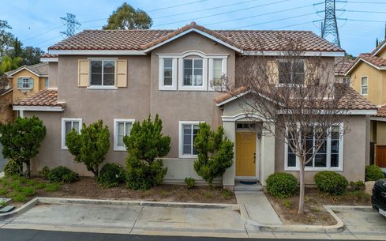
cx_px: 193
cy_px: 104
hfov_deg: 70.4
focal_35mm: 26
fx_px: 273
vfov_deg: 47.4
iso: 100
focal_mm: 12.29
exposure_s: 1/240
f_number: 2.8
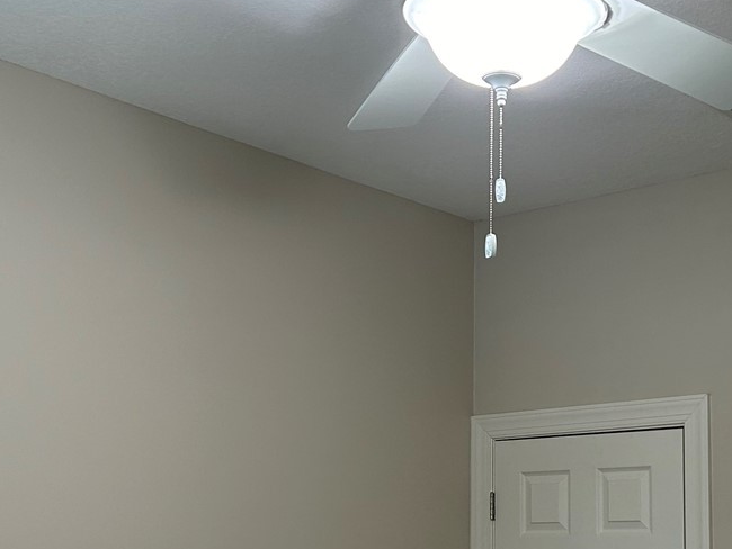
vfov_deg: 22.7
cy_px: 431
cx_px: 414
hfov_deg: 30.2
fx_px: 1354
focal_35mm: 64
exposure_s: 1/60
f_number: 1.5
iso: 80
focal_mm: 5.7
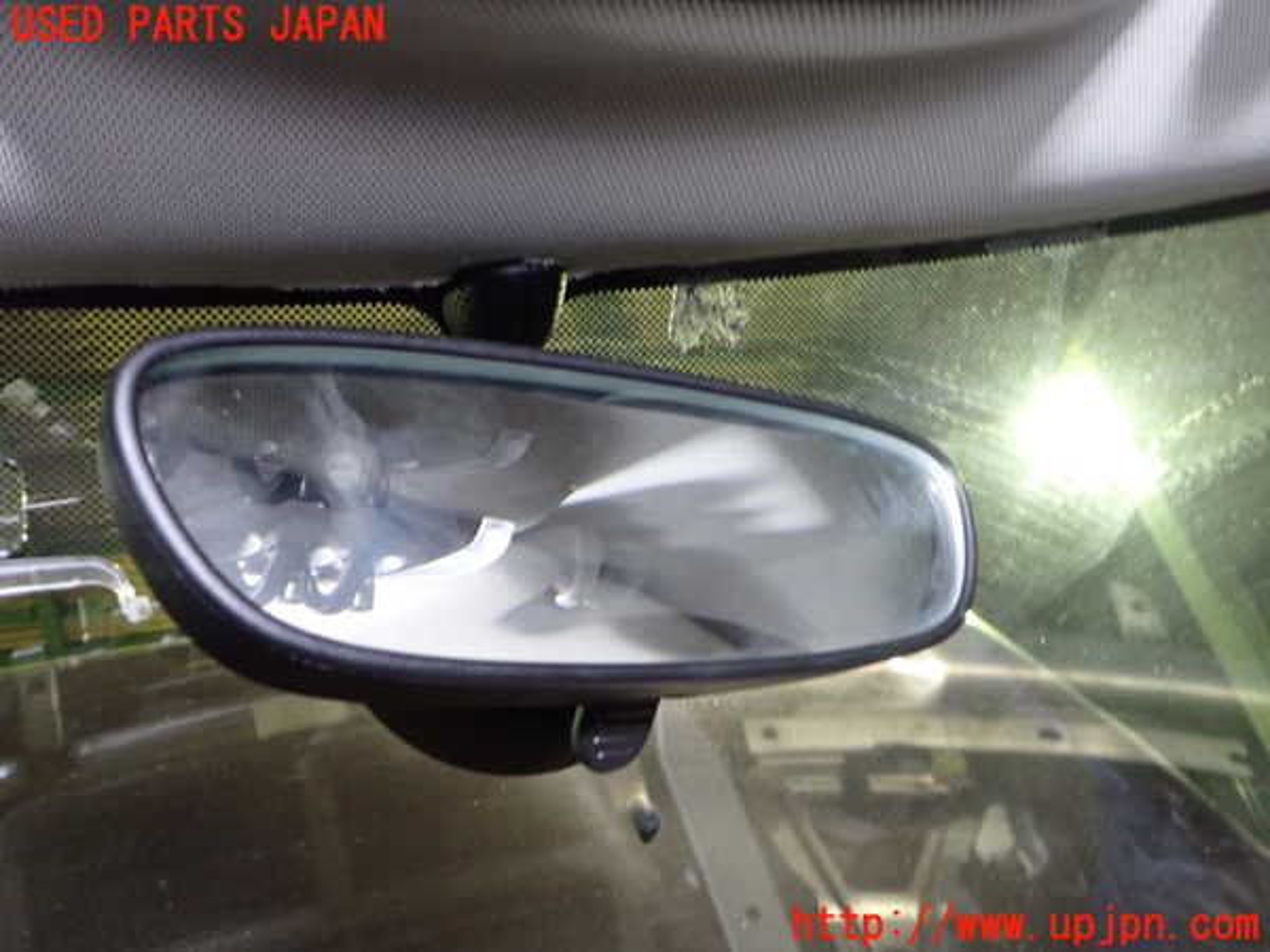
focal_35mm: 30
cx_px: 635
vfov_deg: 46.8
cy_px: 476
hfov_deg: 60.0
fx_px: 1101
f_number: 2.3
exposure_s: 1/30
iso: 800
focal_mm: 5.4
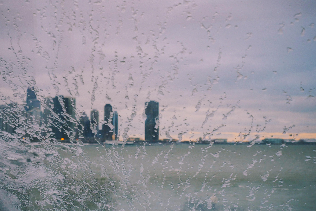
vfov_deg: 20.0
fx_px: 597
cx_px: 149
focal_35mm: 68
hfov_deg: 29.7
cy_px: 102
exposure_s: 1/200
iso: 400
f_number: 3.5
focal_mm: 31
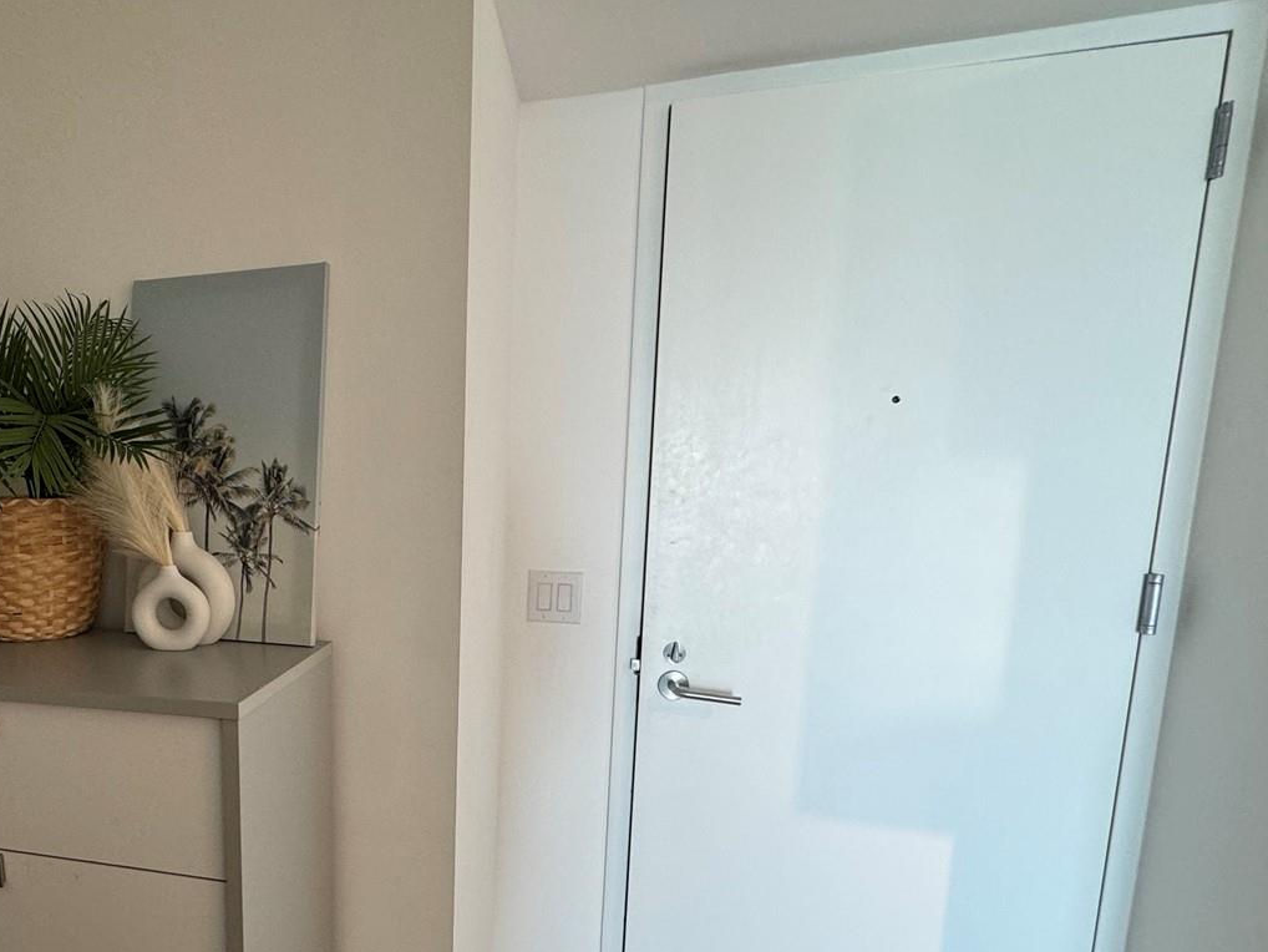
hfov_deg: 72.5
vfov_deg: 60.1
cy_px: 607
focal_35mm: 22
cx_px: 361
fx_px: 806
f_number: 2.2
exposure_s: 1/60
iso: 200
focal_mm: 2.22
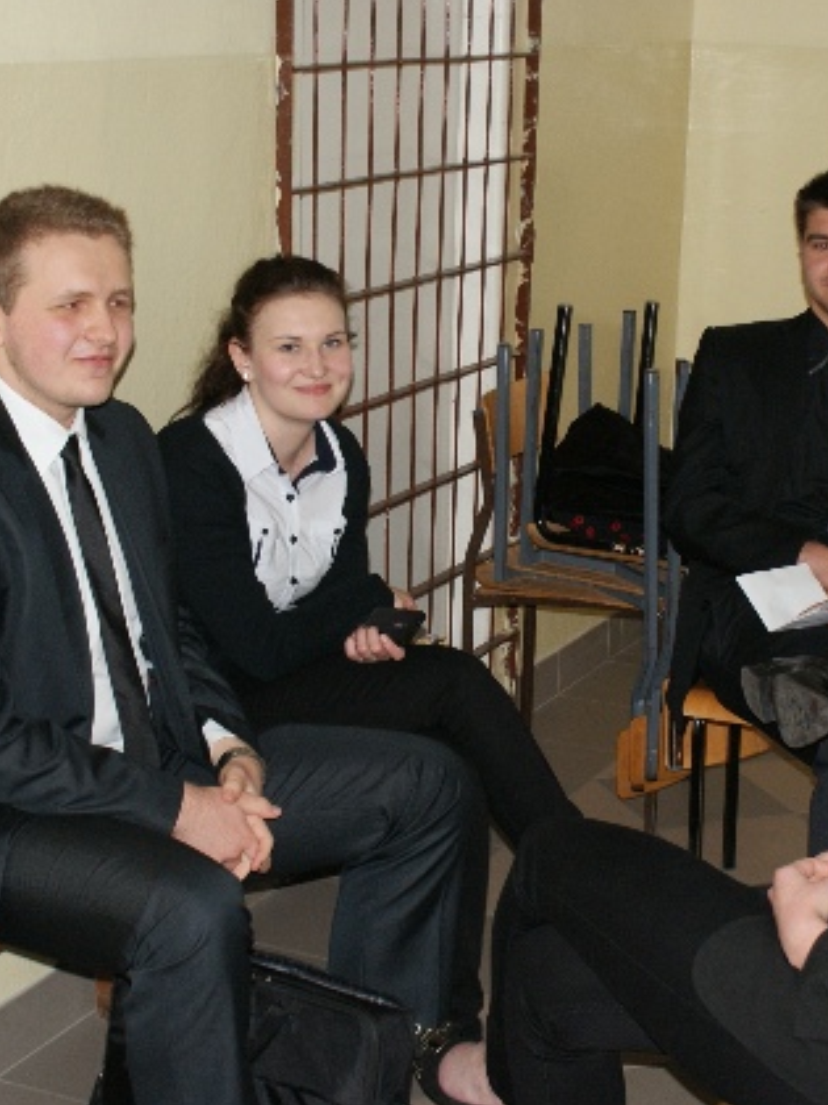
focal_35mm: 66
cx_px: 557
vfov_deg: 29.4
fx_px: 2105
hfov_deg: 22.2
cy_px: 549
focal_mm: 30
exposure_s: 1/60
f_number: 5
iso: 400
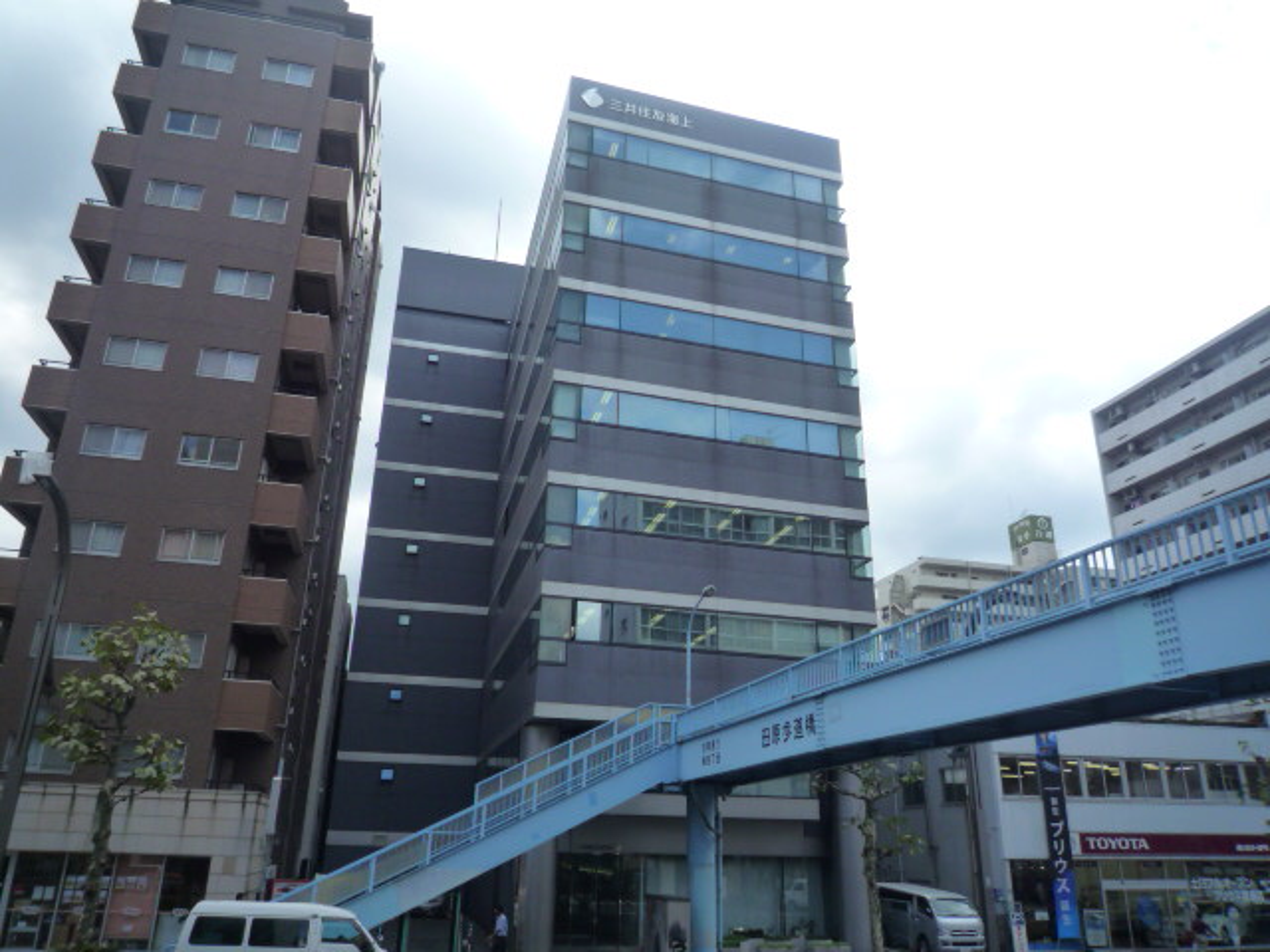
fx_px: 917
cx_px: 635
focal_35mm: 25
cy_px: 476
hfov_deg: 69.4
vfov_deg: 54.9
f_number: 4
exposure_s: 1/640
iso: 160
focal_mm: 4.4
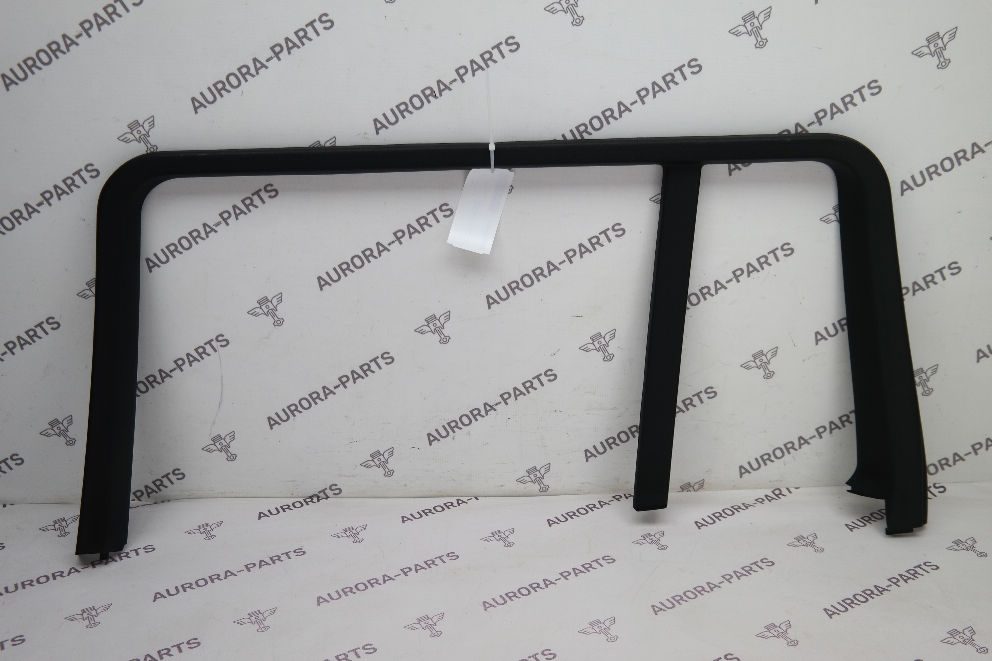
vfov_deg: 40.0
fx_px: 909
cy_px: 330
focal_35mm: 33
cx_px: 496
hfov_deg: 57.2
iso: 100
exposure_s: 1/80
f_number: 4
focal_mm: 22
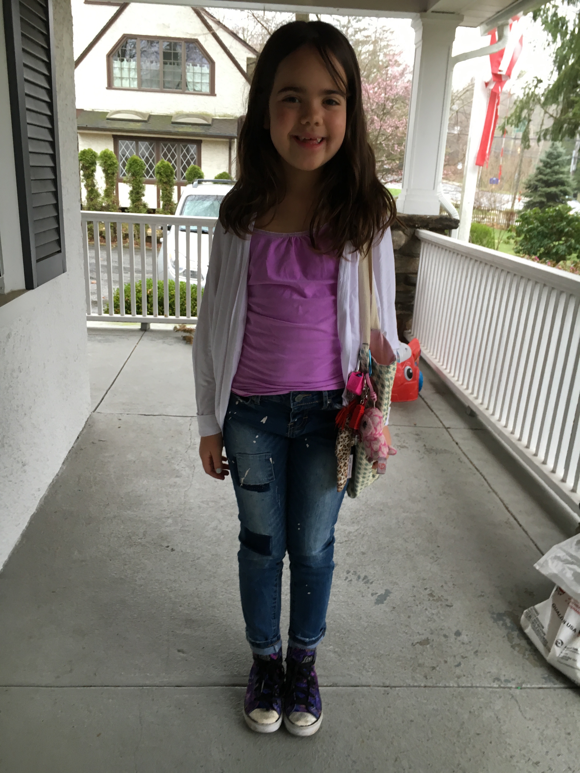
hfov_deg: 48.2
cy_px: 386
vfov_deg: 61.7
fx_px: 648
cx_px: 290
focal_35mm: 29
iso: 64
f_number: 2.2
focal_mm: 4.15
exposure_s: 1/30
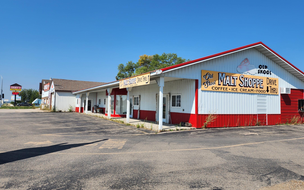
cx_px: 165
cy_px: 91
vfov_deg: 46.0
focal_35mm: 27
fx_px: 224
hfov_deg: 68.3
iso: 12
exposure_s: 1/1290
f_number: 1.8
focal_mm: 6.4
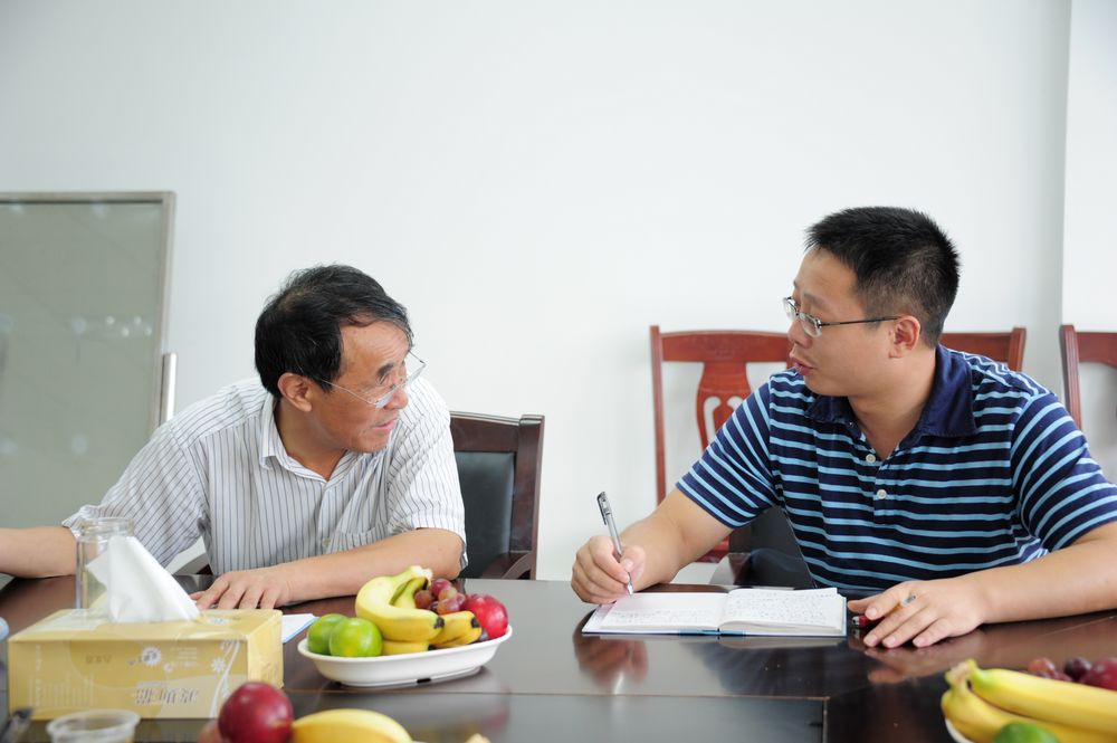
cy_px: 372
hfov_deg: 32.4
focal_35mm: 62
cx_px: 558
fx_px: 1922
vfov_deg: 21.9
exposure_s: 1/40
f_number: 4.8
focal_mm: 62
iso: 640
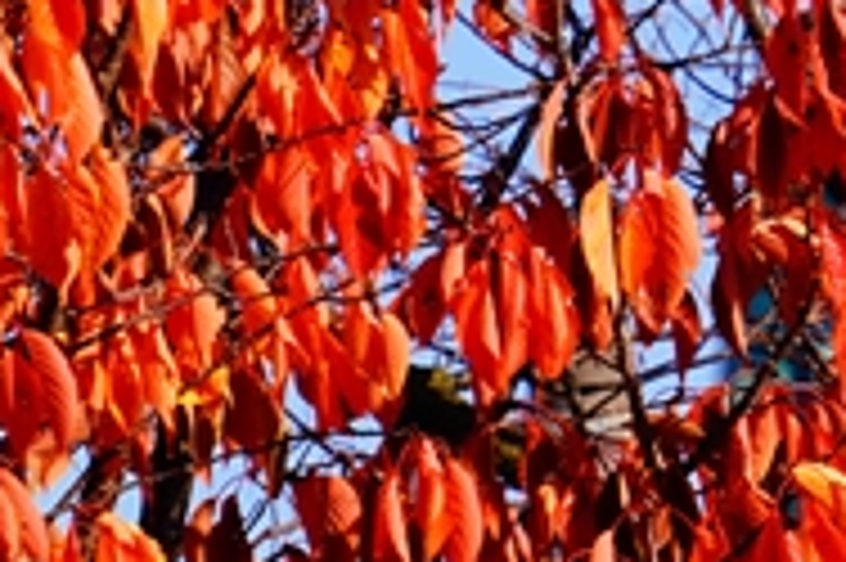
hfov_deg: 2.6
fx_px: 18689
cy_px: 101
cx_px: 1228
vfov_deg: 1.7
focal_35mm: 796
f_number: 6.7
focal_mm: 187
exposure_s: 1/250
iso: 100
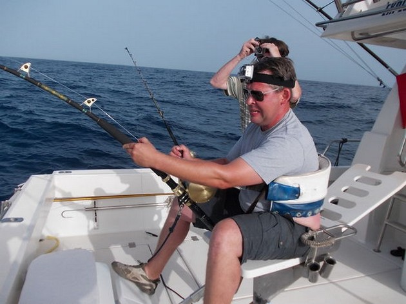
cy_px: 152
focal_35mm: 28
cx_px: 203
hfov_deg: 63.5
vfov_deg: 49.7
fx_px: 328
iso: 80
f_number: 5.4
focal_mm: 4
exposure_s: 1/400
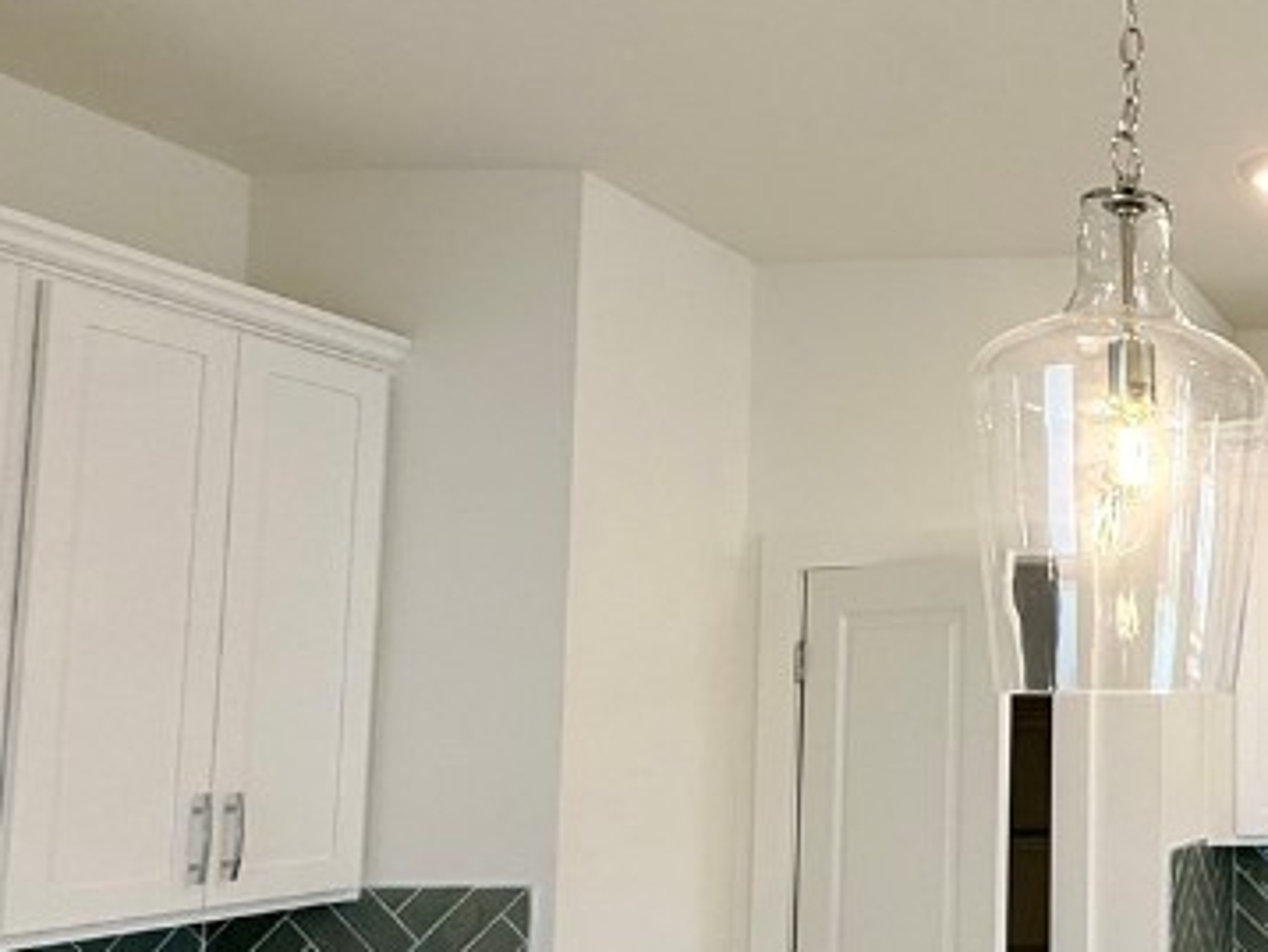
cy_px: 598
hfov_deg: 35.8
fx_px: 1466
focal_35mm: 40
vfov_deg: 35.8
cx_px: 1544
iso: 100
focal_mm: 2.22
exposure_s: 1/120
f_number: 2.2
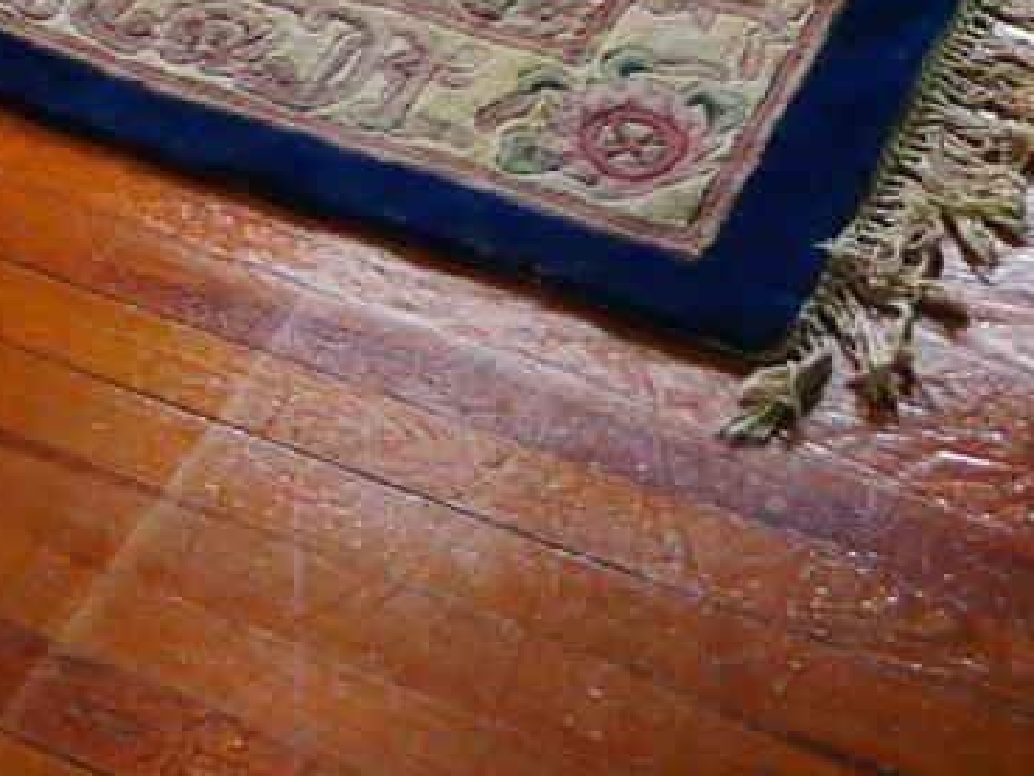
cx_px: 521
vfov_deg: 11.6
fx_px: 2988
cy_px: -1196
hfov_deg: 19.6
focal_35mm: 100
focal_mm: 12
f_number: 3.5
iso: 800
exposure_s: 1/60
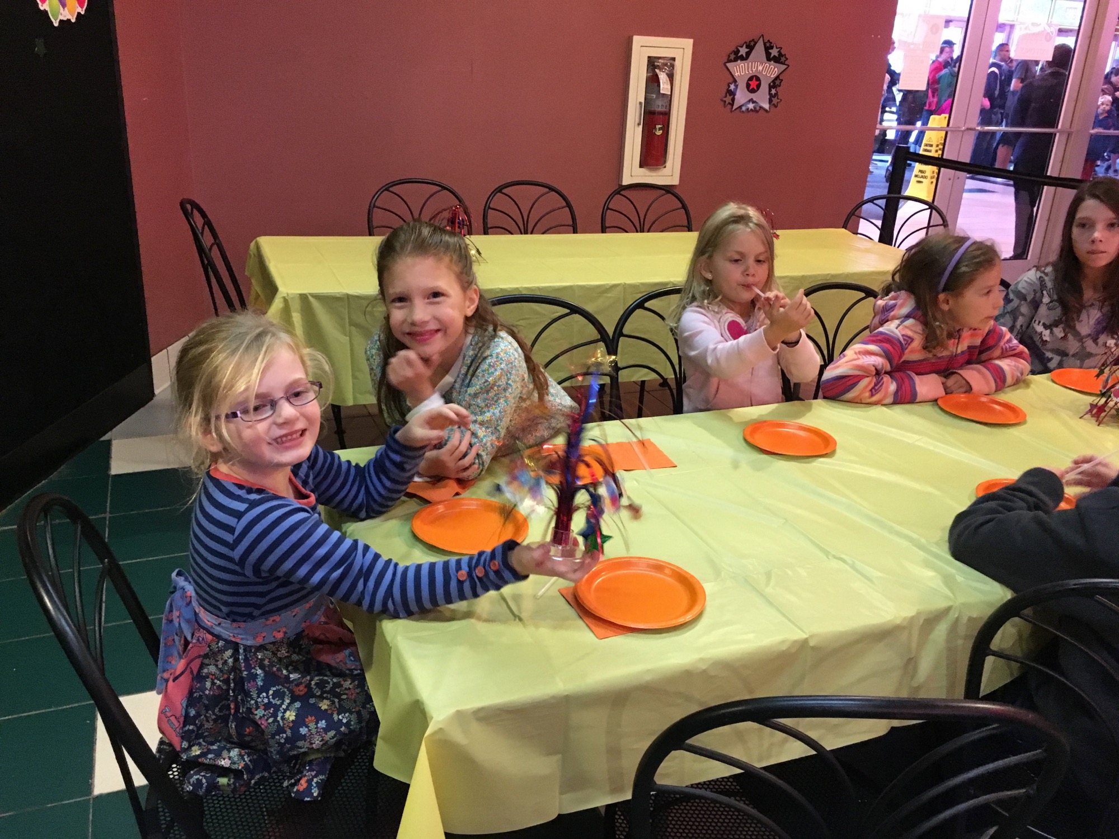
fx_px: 937
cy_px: 420
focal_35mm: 29
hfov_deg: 61.7
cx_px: 560
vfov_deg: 48.2
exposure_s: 1/15
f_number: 2.2
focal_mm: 4.15
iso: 320
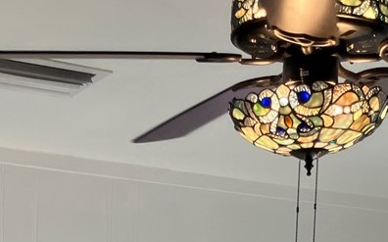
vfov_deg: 10.0
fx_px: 1268
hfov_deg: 17.3
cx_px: 109
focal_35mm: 120
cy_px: 514
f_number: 1.8
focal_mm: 3.99
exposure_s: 1/120
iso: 32
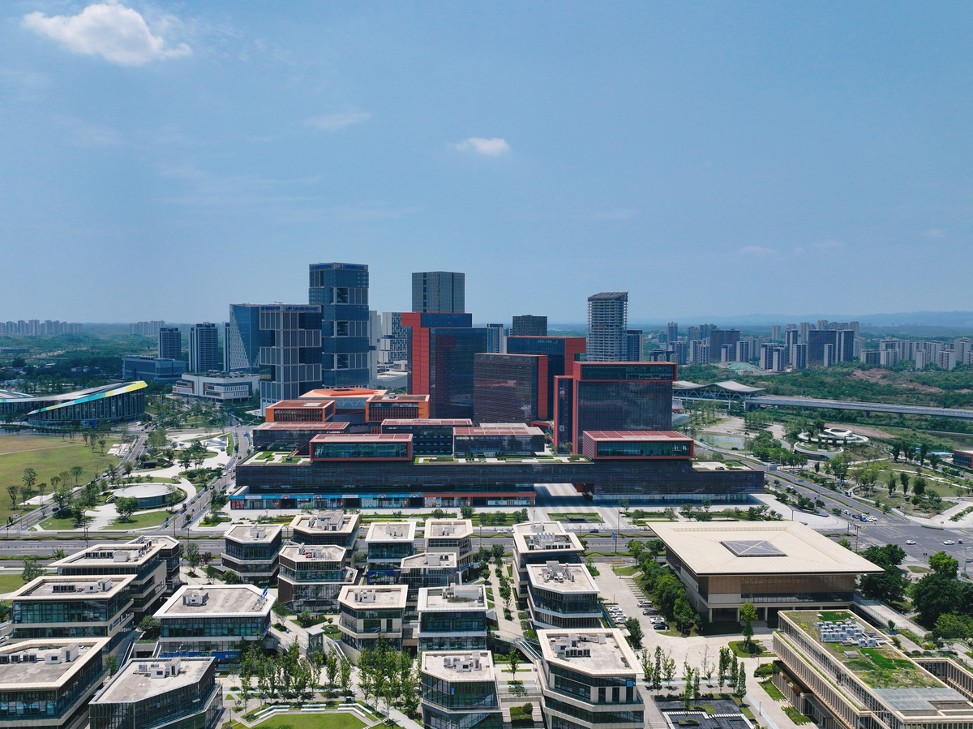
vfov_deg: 56.8
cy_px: 364
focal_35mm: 24
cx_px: 486
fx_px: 674
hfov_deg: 71.6
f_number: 2.8
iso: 100
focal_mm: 12.29
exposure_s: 1/3200
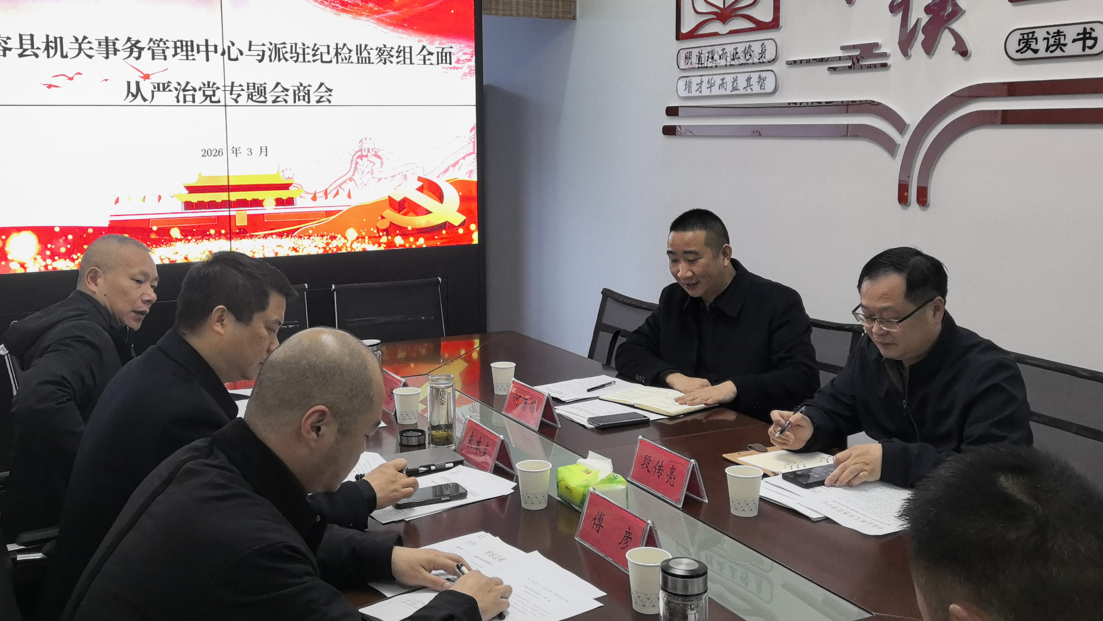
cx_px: 514
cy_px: 224
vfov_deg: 31.8
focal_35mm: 37
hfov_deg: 54.0
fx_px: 1082
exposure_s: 1/120
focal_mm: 5.35
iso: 160
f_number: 1.8
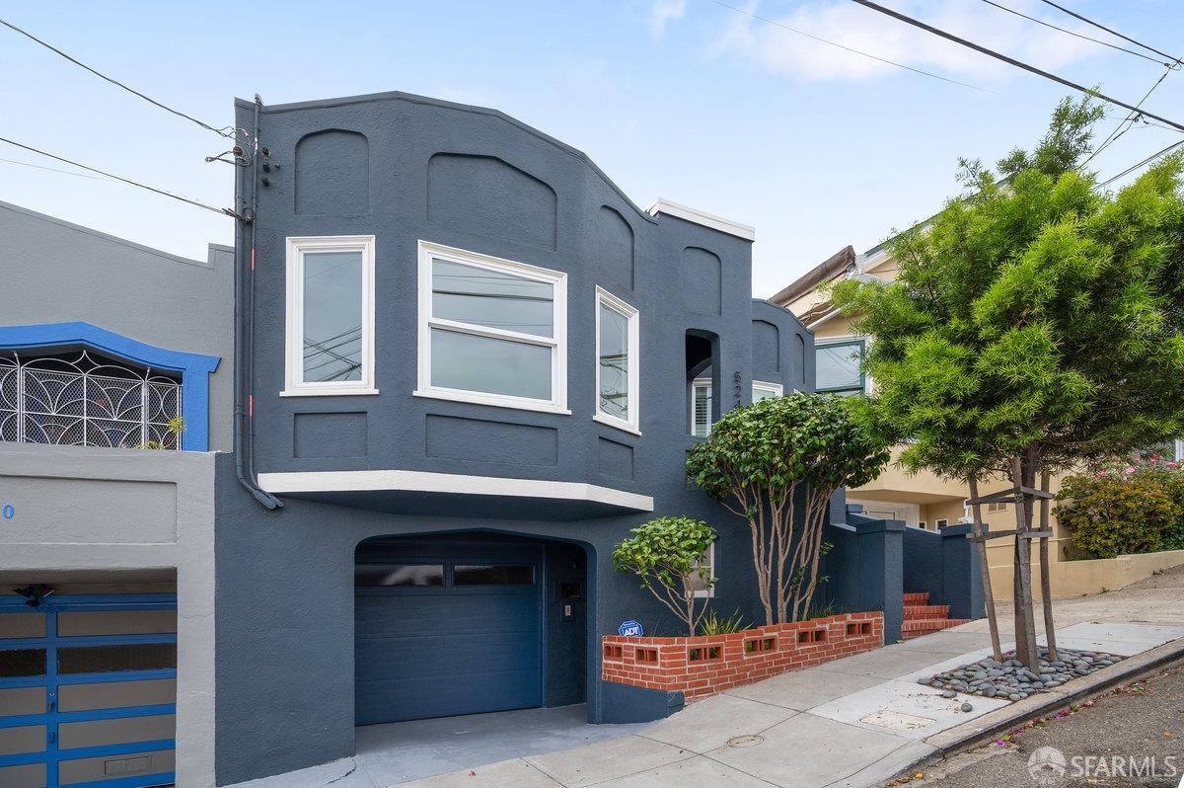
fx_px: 542
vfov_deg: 72.0
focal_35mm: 16
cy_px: 394
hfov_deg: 95.0
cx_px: 592
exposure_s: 1/160
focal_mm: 16.5
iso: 400
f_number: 9
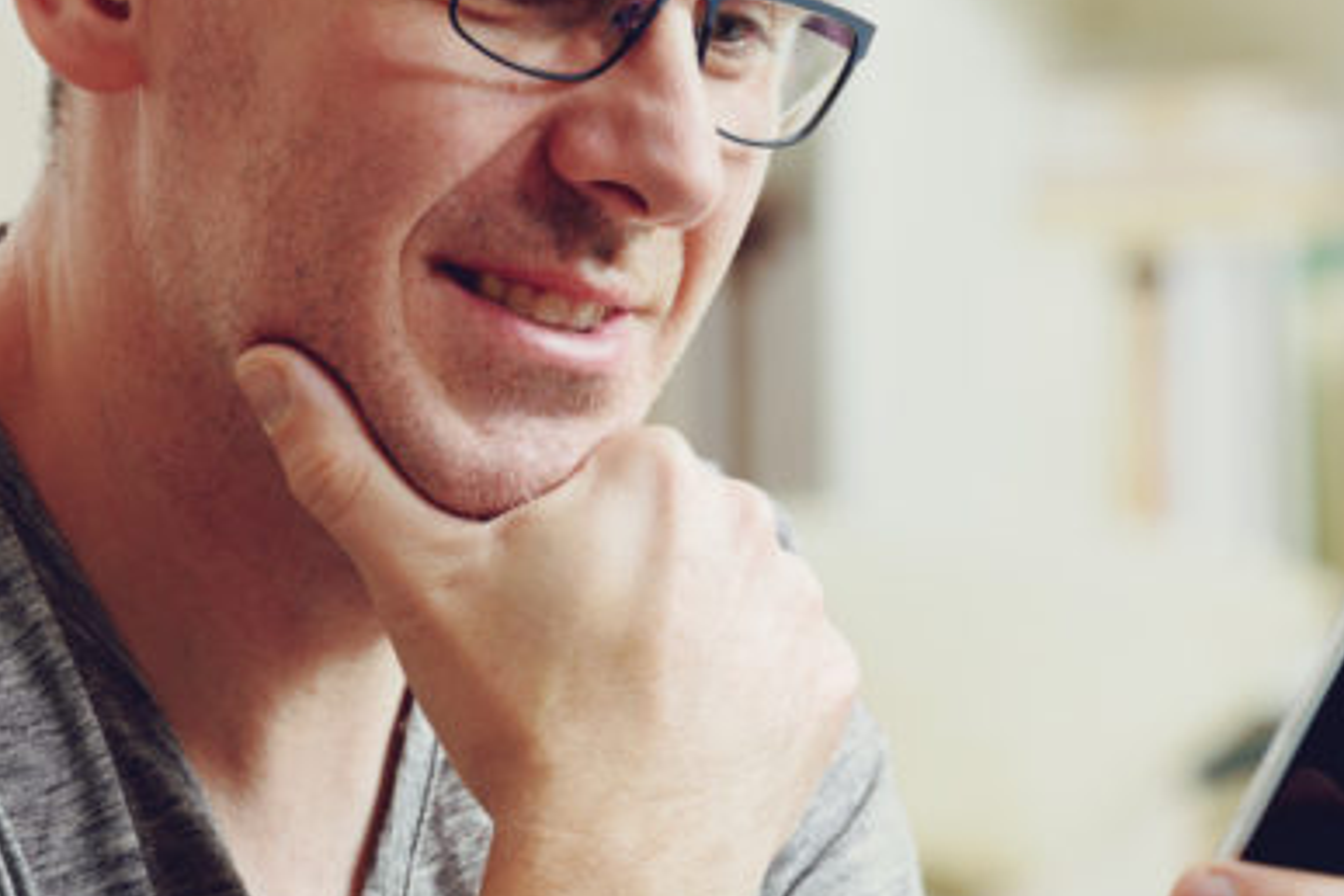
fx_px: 12282
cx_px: 566
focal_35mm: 329
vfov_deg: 4.2
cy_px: 266
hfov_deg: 6.3
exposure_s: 1/125
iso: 160
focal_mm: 200
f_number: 6.3
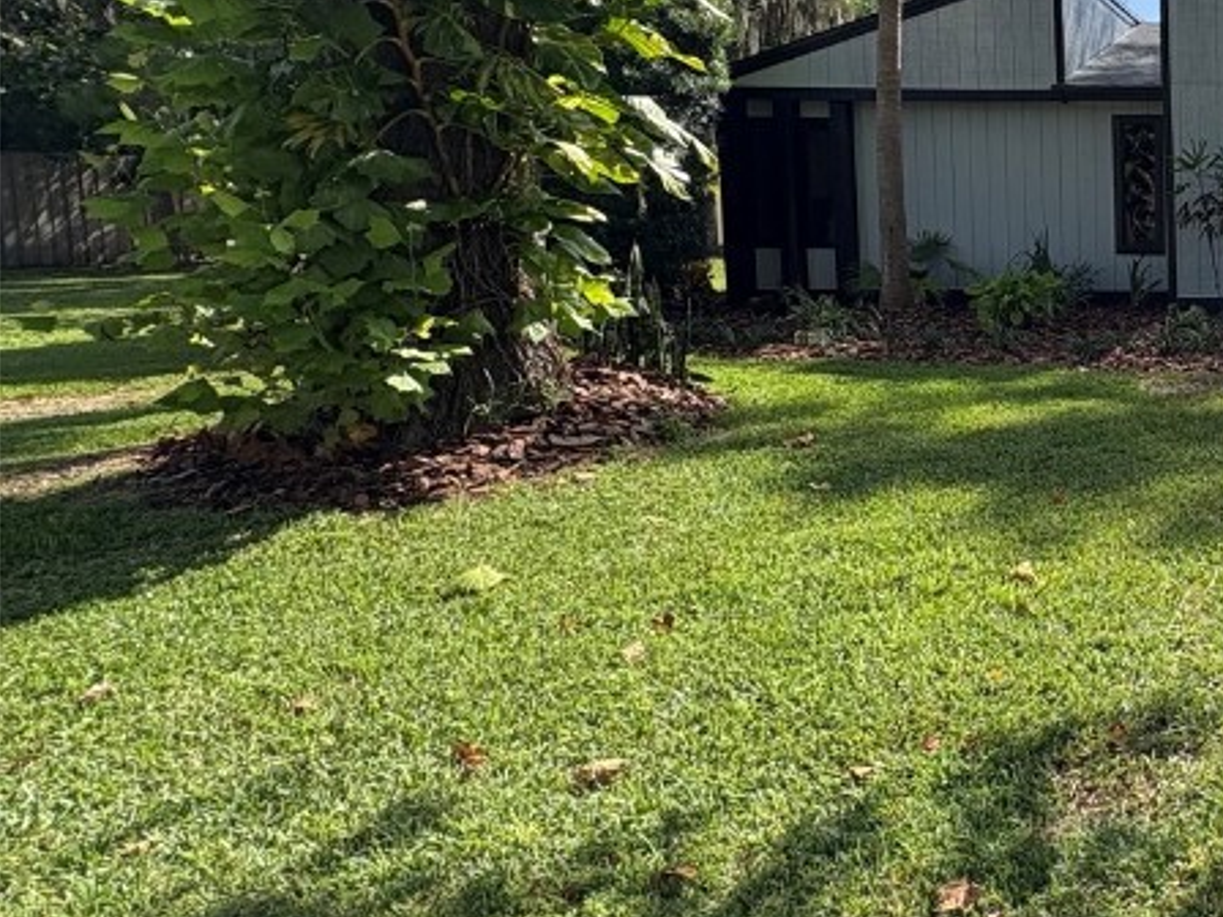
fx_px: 1131
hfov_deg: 42.3
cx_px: 1395
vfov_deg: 43.7
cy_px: 330
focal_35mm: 32
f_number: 2.2
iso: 64
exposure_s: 1/858
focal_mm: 2.22
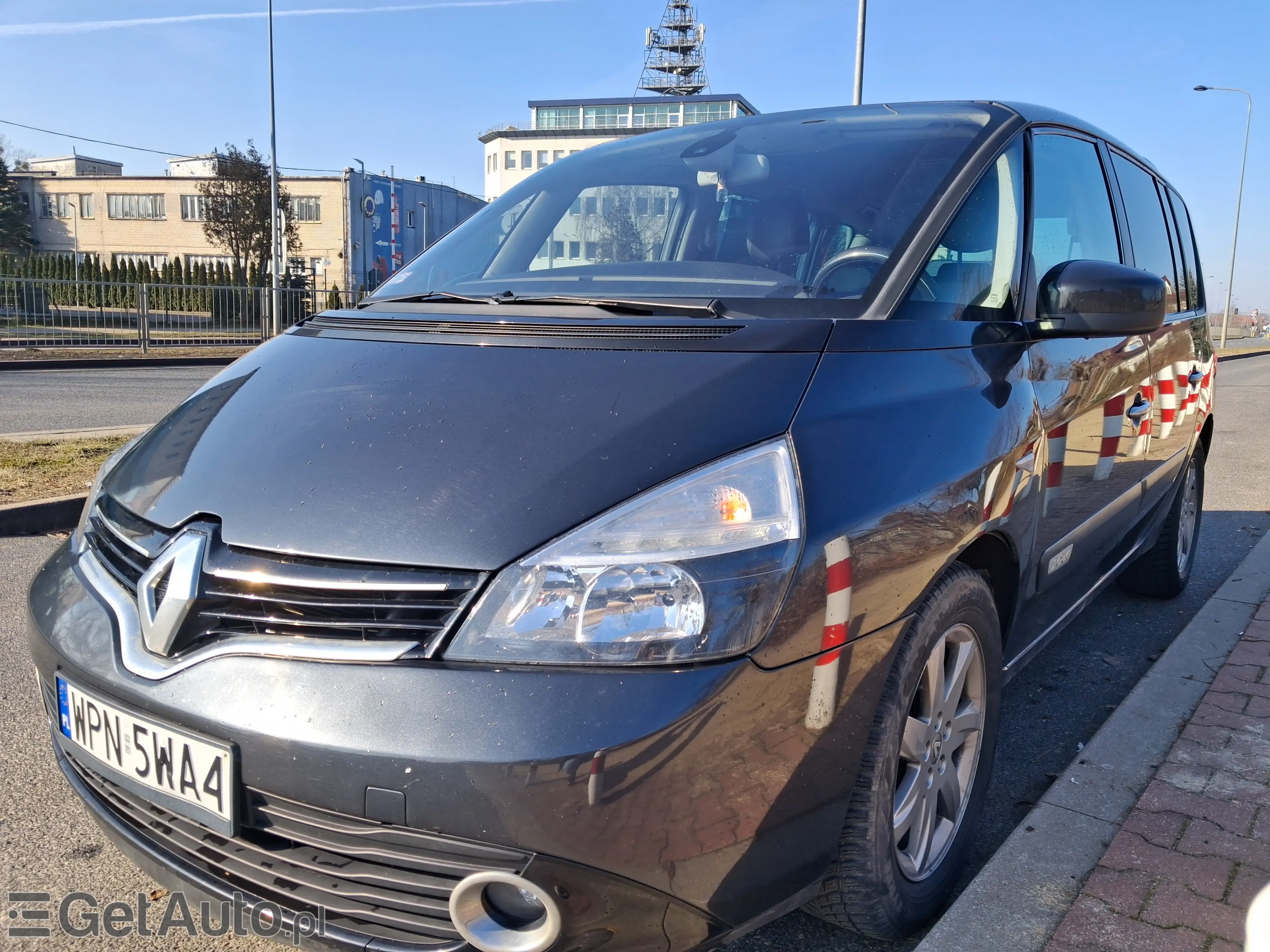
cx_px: 635
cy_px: 476
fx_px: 991
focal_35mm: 27
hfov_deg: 65.3
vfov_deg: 51.4
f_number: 1.8
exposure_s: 1/361
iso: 25
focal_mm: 4
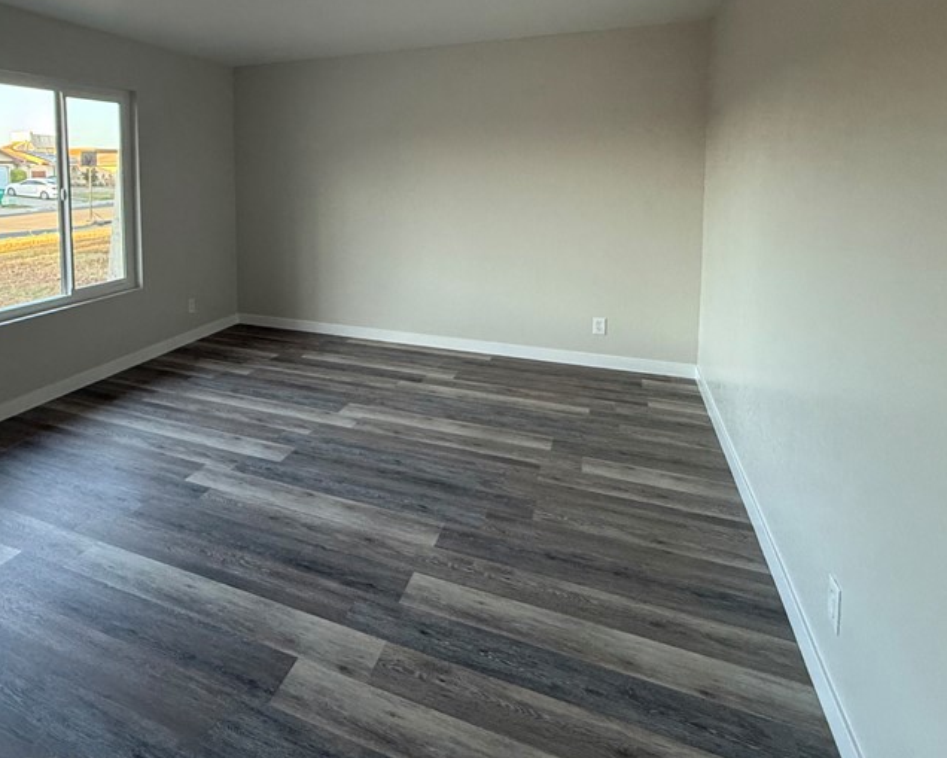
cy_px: 222
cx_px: 319
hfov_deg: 72.9
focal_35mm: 22
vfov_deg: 60.8
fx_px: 617
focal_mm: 2.22
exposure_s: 1/120
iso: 320
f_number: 2.2
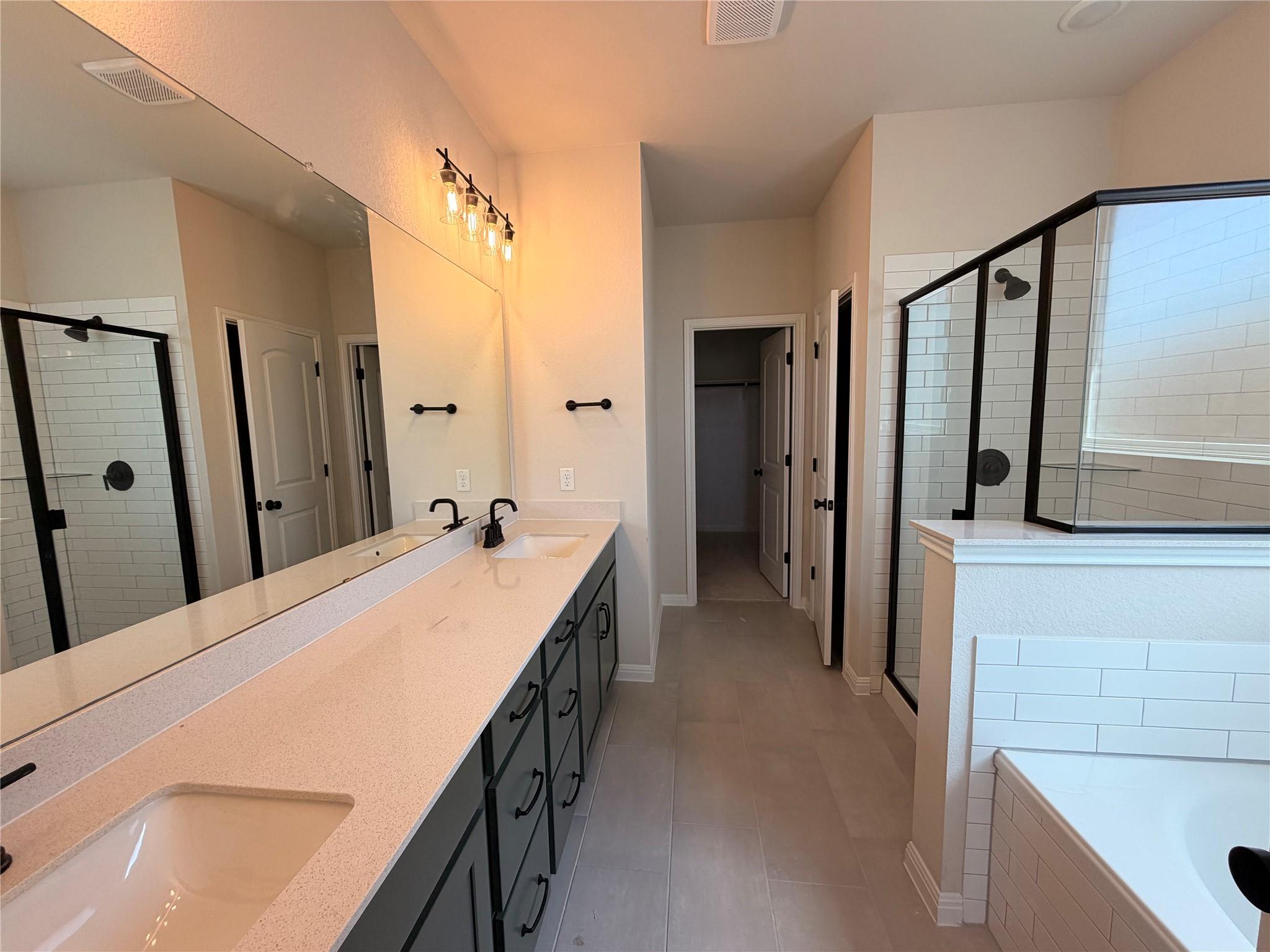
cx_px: 635
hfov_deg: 102.1
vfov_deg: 85.7
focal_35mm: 14
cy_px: 476
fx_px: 514
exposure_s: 1/120
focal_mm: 2.22
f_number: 2.2
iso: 100
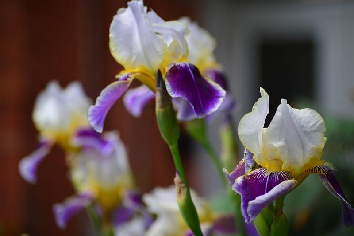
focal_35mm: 150
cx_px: 177
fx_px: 1474
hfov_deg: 13.7
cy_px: 118
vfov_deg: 9.1
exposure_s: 1/250
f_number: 4.5
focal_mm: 100
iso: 100
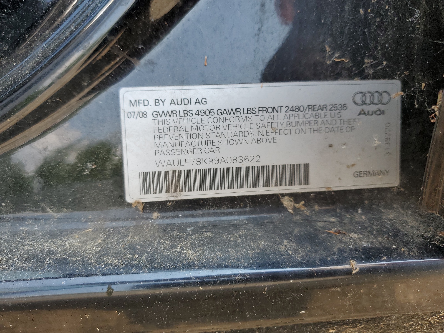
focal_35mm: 26
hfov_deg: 67.3
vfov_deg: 53.1
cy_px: 166
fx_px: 333
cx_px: 222
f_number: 1.5
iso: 50
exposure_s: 1/323
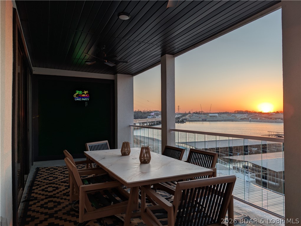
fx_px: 209
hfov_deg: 71.5
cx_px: 150
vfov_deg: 56.9
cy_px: 113
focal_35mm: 24
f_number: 1.68
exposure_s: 1/312
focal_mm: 6.9
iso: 19
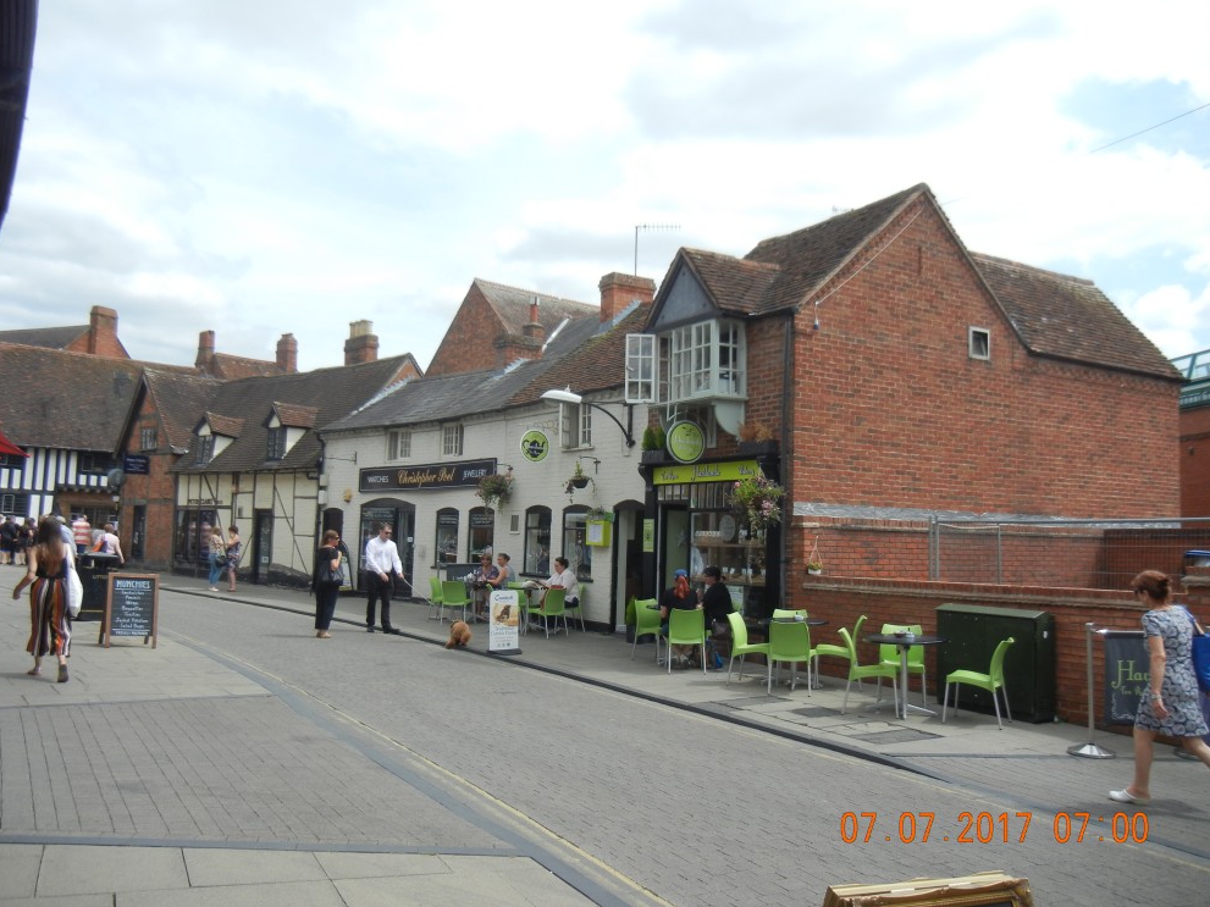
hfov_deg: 58.4
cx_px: 600
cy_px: 457
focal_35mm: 31
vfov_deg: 45.4
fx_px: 1083
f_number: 7
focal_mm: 5.4
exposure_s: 1/305
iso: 160
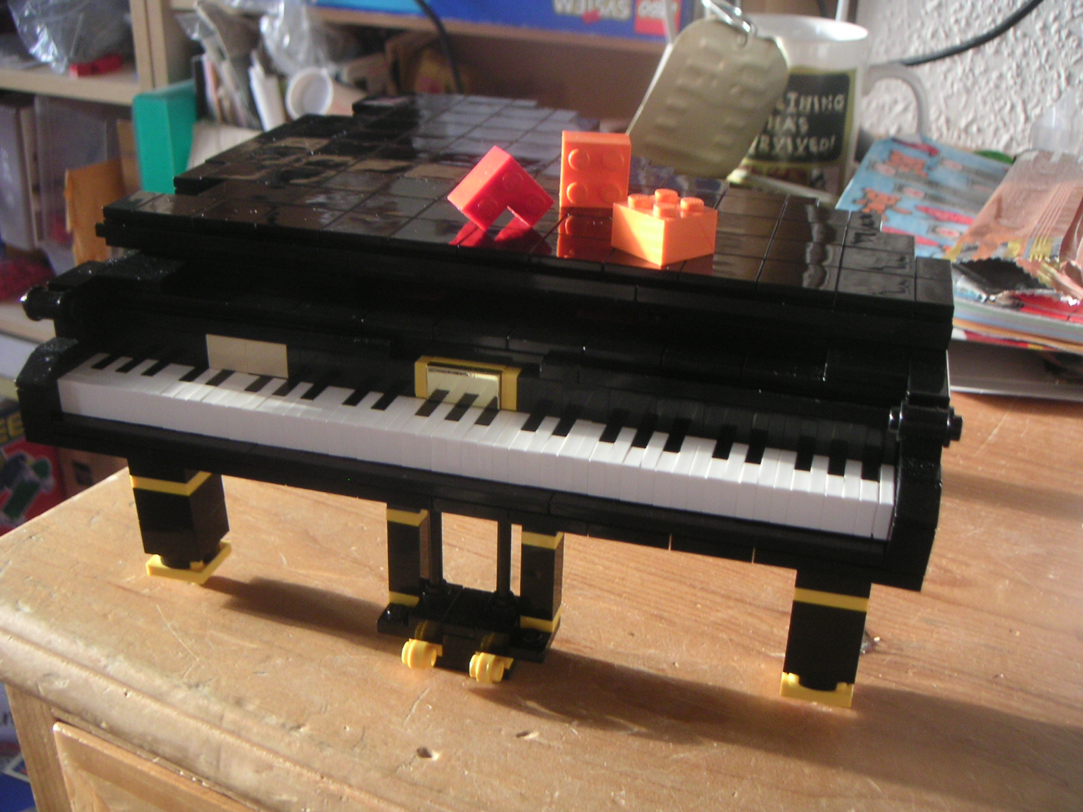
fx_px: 1189
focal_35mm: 38
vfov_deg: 37.7
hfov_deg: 49.0
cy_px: 406
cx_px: 542
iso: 100
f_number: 2.8
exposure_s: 1/20
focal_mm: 6
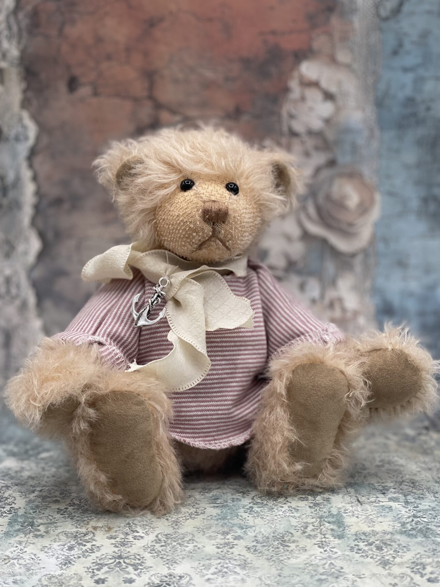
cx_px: 210
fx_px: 983
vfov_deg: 33.2
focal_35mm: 58
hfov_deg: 25.2
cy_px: 319
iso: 32
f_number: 2
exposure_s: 1/122
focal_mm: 6
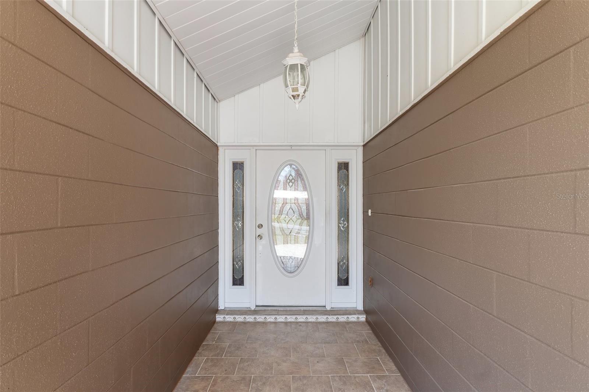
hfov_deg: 85.4
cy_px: 196
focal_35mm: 20
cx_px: 294
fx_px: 319
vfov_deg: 63.2
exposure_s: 1/60
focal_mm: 13
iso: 1000
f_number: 8
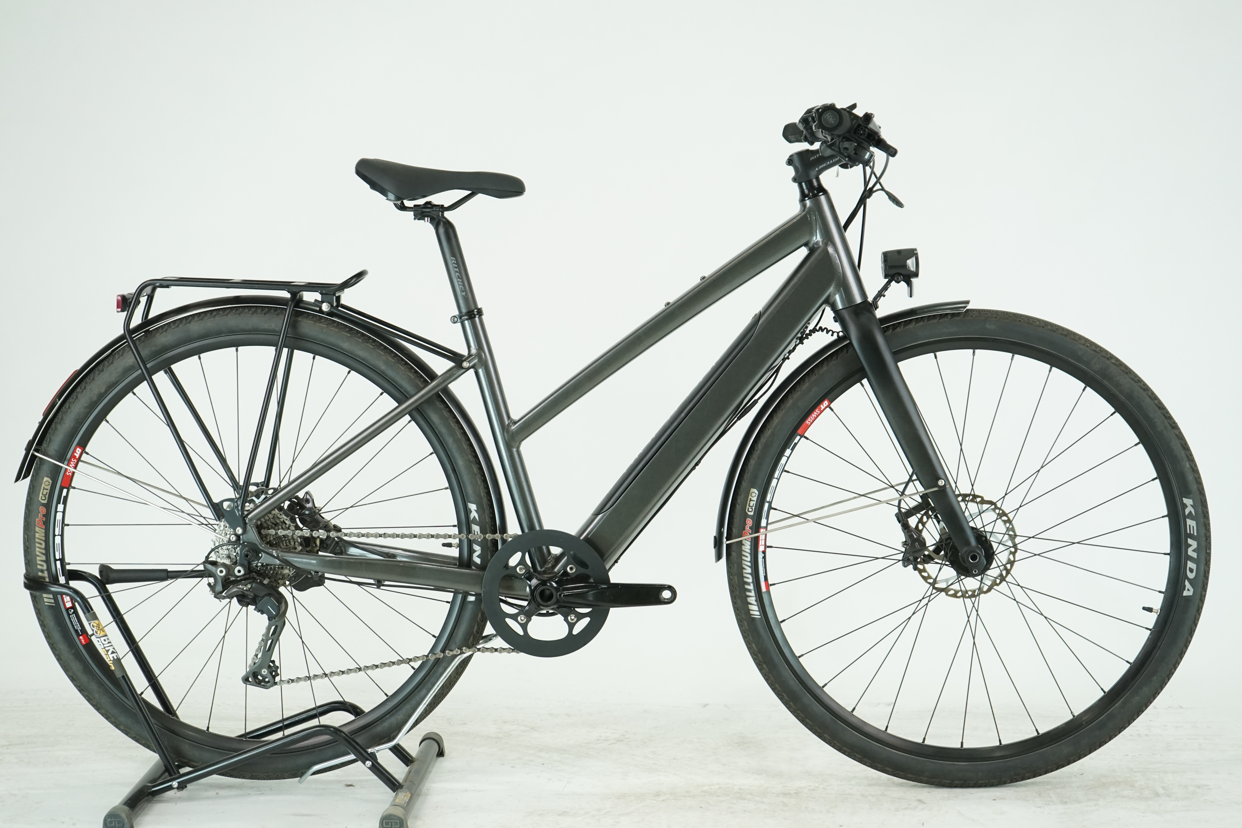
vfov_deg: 21.9
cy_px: 414
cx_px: 621
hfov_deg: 32.4
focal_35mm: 62
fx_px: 2139
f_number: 5.6
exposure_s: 1/200
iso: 1600
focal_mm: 62
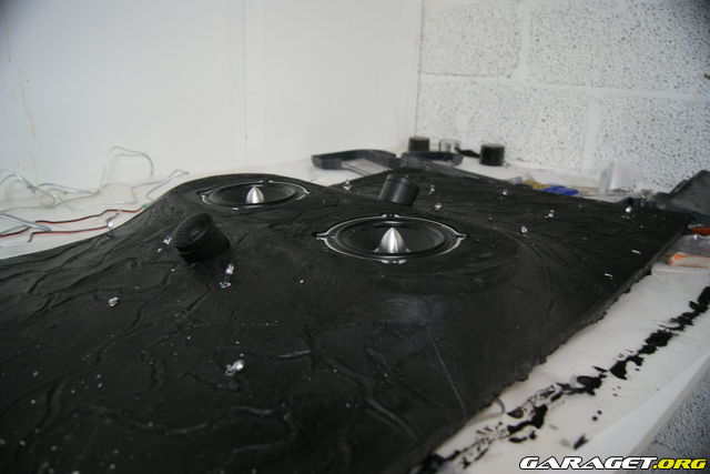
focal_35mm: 27
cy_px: 237
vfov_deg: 48.0
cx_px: 355
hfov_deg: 67.4
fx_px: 533
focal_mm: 18
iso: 400
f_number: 3.5
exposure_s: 1/8
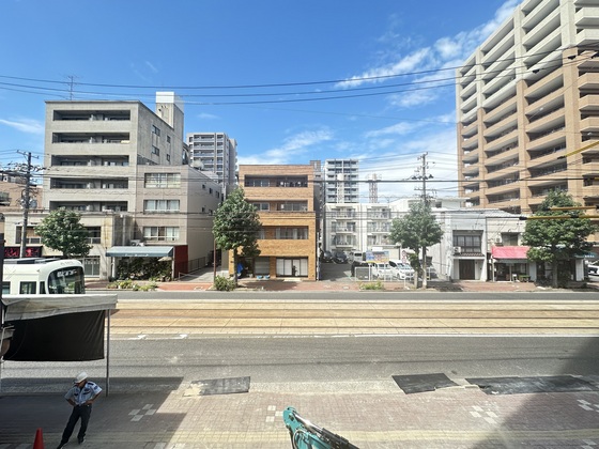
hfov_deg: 102.1
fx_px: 242
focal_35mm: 14
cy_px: 224
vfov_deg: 85.7
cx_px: 300
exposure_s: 1/335
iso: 40
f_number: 2.2
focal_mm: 2.22
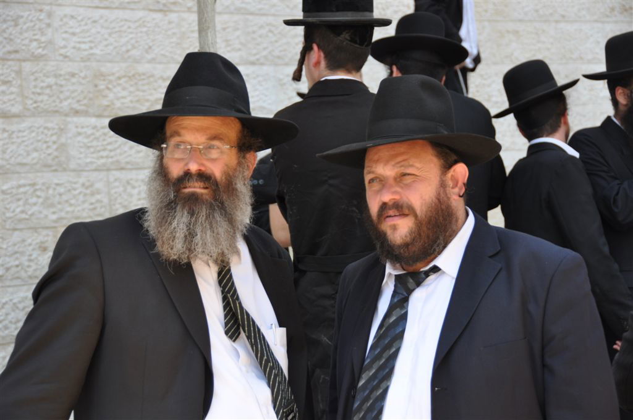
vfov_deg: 13.0
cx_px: 316
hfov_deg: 19.5
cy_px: 210
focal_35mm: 105
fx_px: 1844
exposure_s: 1/160
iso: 200
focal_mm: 70
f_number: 6.3
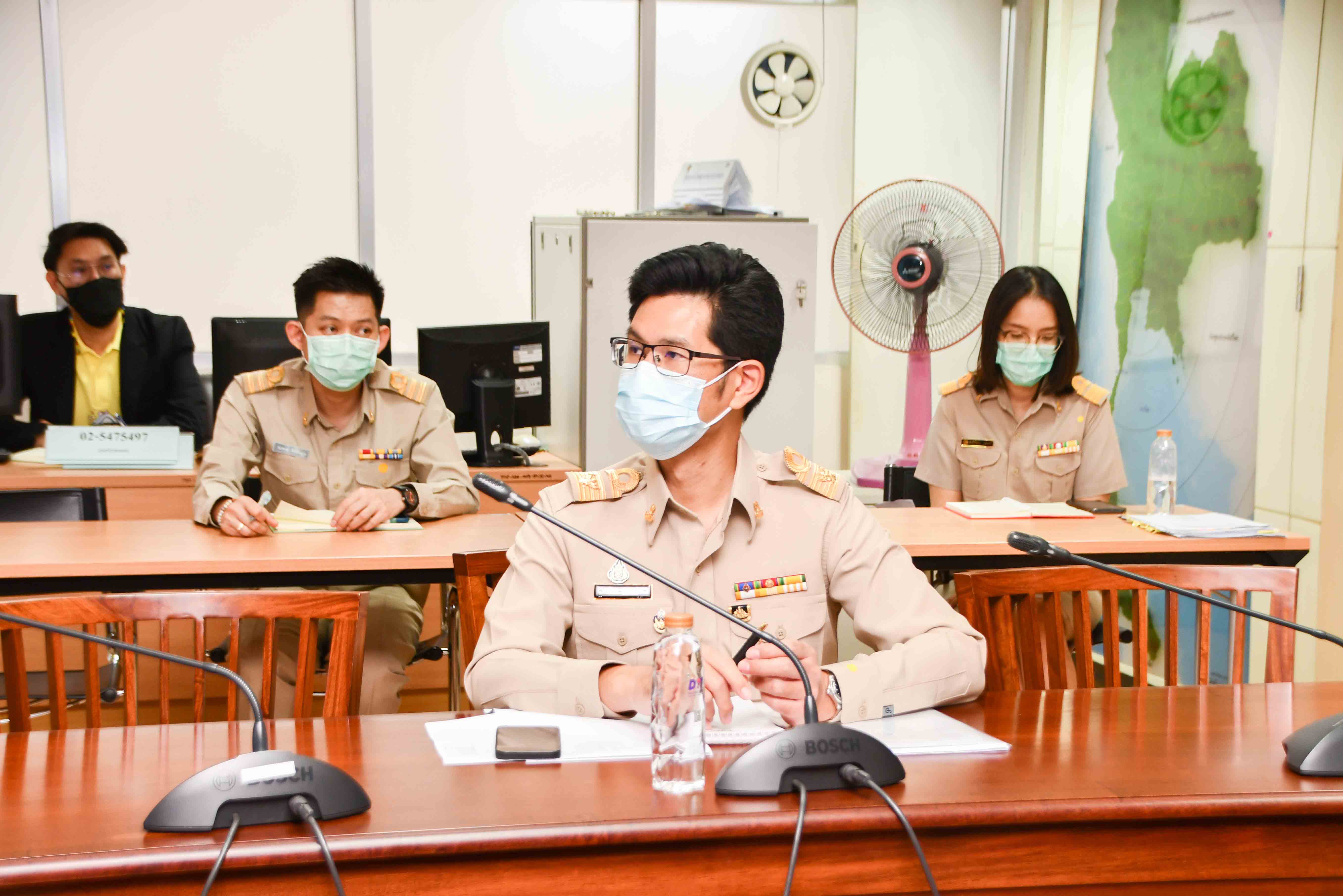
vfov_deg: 20.6
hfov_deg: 30.5
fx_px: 2462
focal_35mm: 66
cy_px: 448
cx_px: 672
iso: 720
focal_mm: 44
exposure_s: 1/60
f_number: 4.5
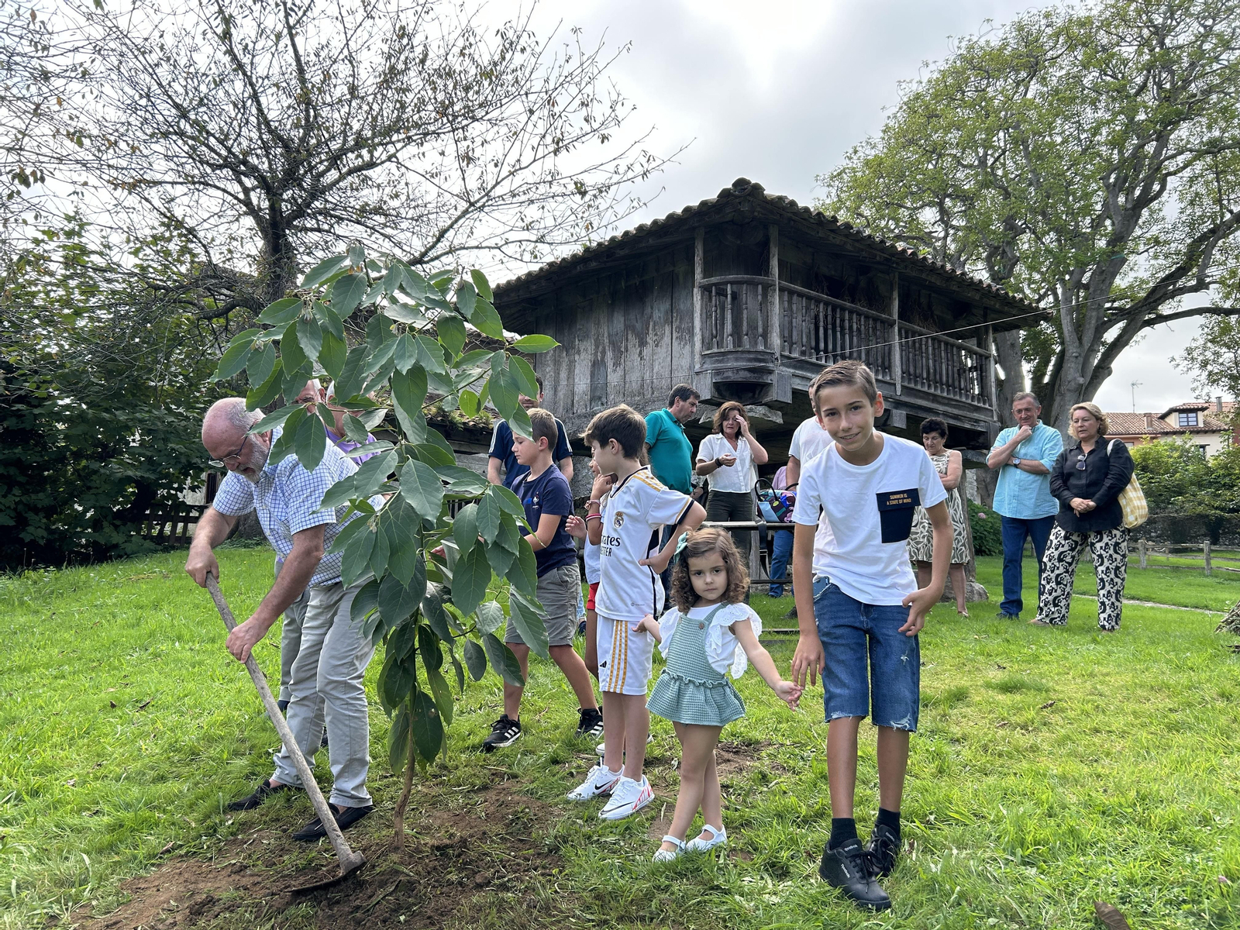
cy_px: 465
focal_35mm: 26
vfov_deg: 53.1
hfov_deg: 67.3
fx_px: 931
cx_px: 620
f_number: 1.5
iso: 50
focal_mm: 5.7
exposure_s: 1/840
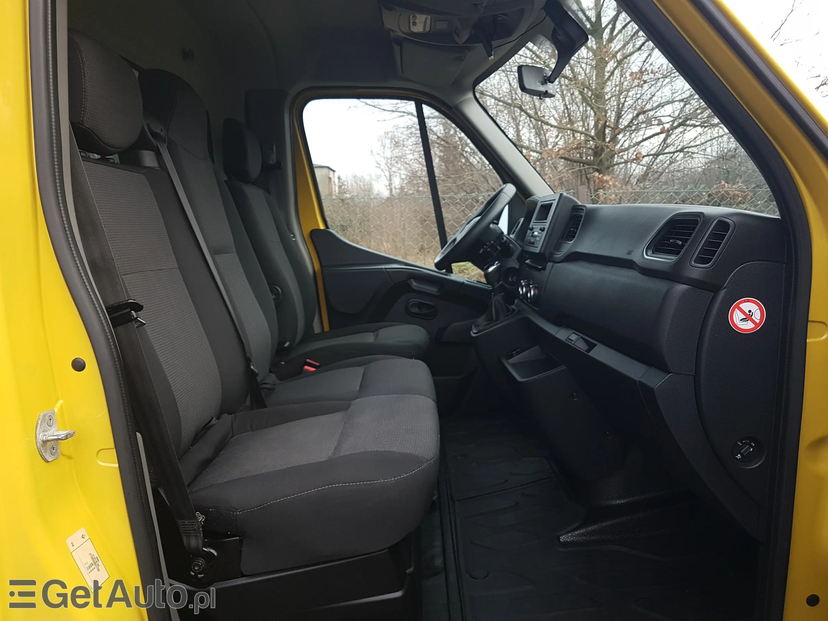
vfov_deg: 53.1
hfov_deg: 67.3
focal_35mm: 26
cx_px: 414
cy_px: 310
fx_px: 622
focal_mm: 4.2
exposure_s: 1/105
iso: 40
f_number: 1.7
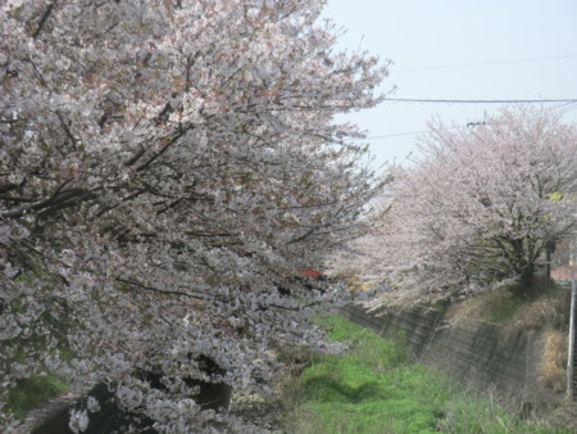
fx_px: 1267
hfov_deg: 25.6
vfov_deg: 19.4
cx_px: 288
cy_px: 217
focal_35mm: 76
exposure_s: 1/500
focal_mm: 13.6
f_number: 4.6
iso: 80
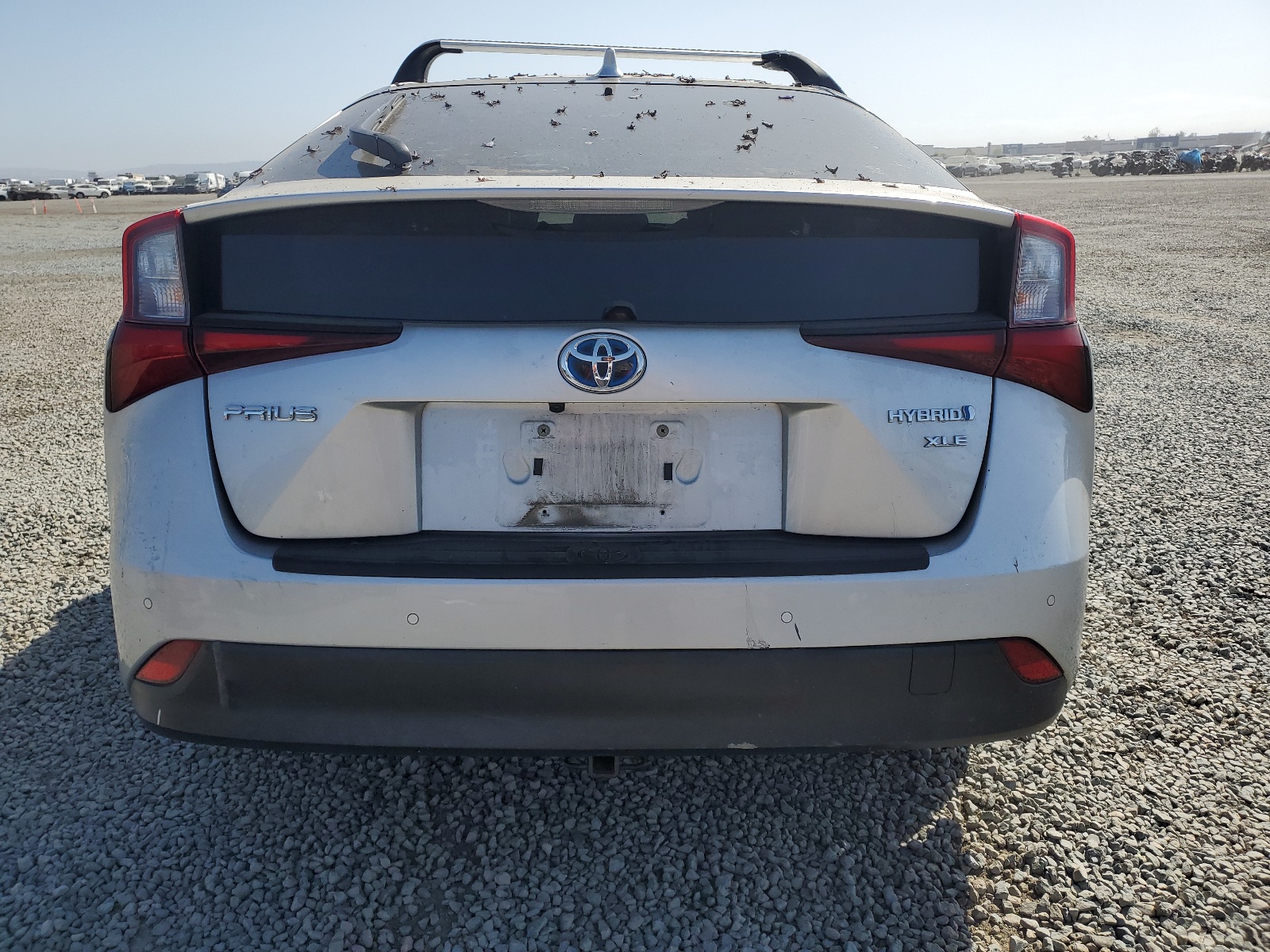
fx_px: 954
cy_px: 476
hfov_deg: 67.3
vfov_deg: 53.1
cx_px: 635
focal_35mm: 26
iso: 50
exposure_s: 1/5000
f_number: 1.5
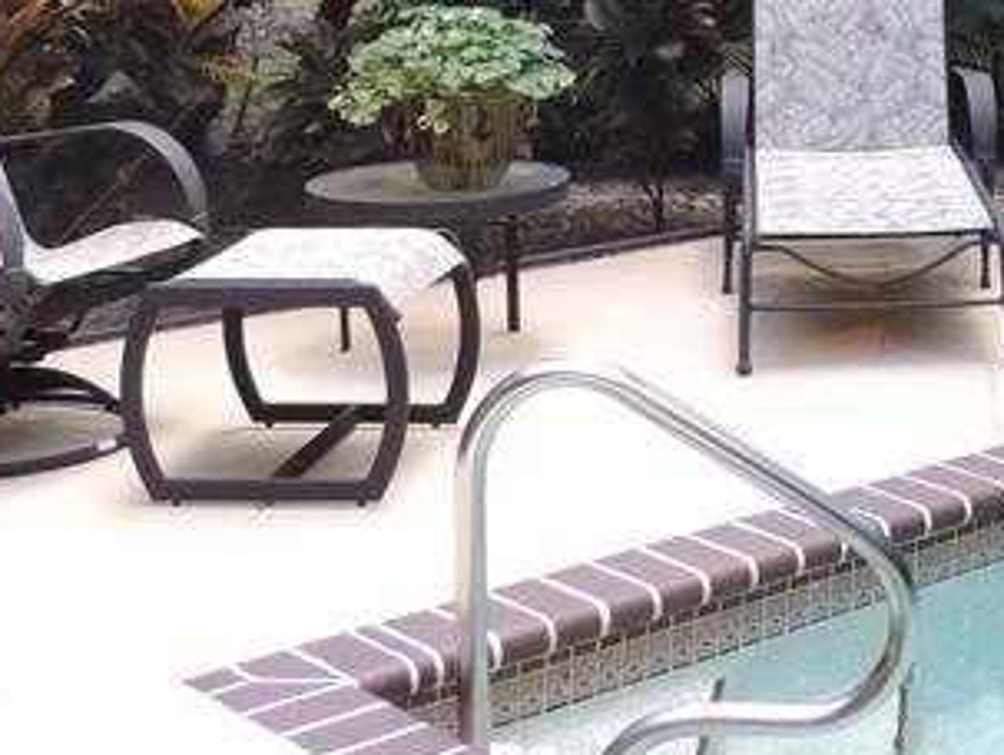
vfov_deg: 17.2
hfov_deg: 23.6
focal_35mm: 81
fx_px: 2352
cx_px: 858
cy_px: -212
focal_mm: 4.3
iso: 125
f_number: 3
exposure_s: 1/30
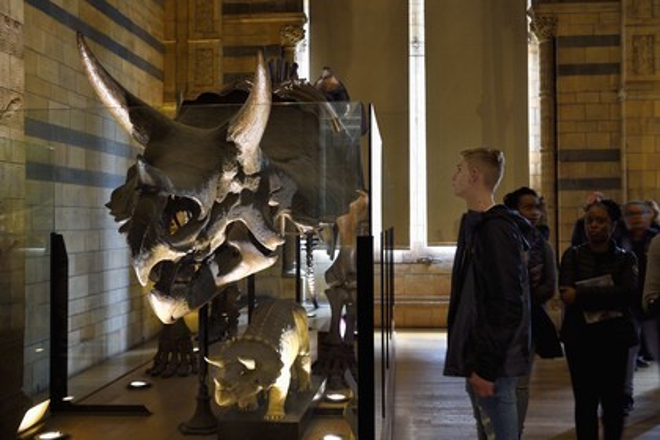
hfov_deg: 54.4
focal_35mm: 35
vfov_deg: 37.9
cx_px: 330
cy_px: 220
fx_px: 642
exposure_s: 1/8
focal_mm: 35
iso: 1600
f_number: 5
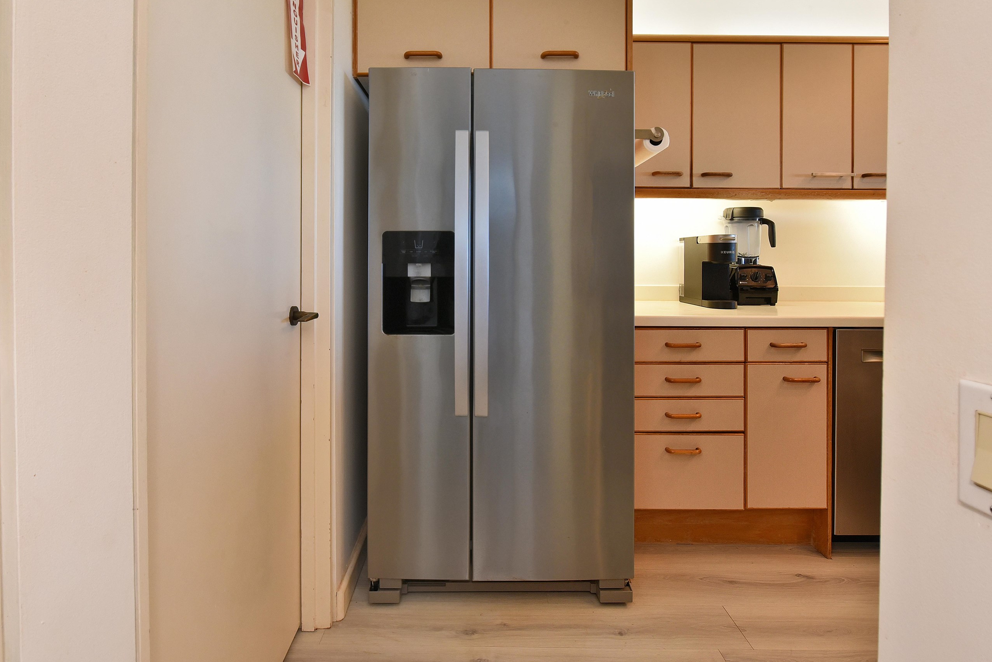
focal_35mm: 18
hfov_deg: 90.0
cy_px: 269
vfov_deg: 66.8
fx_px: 496
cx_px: 491
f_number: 16
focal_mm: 15
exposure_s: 1/15
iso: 1100
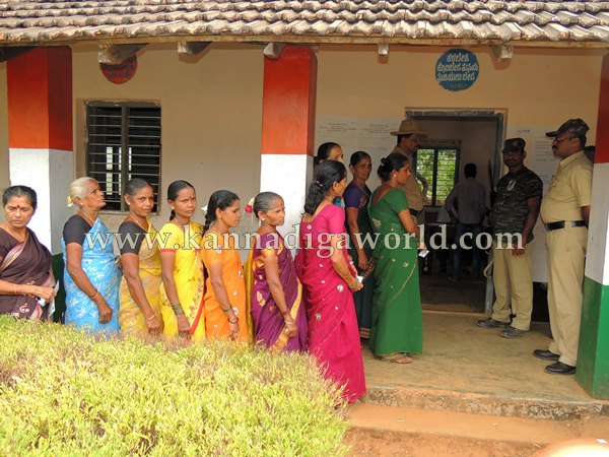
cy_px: 228
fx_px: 528
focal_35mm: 30
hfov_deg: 60.0
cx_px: 304
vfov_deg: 46.8
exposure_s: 1/125
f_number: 3.1
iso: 100
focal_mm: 5.3
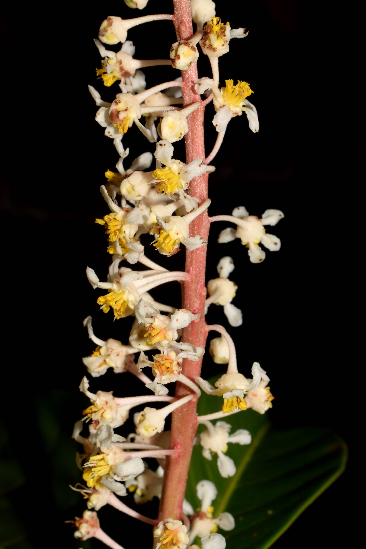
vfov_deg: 24.6
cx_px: 183
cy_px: 274
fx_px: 1258
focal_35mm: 82
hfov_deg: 16.6
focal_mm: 55
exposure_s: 1/125
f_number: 22
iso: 100
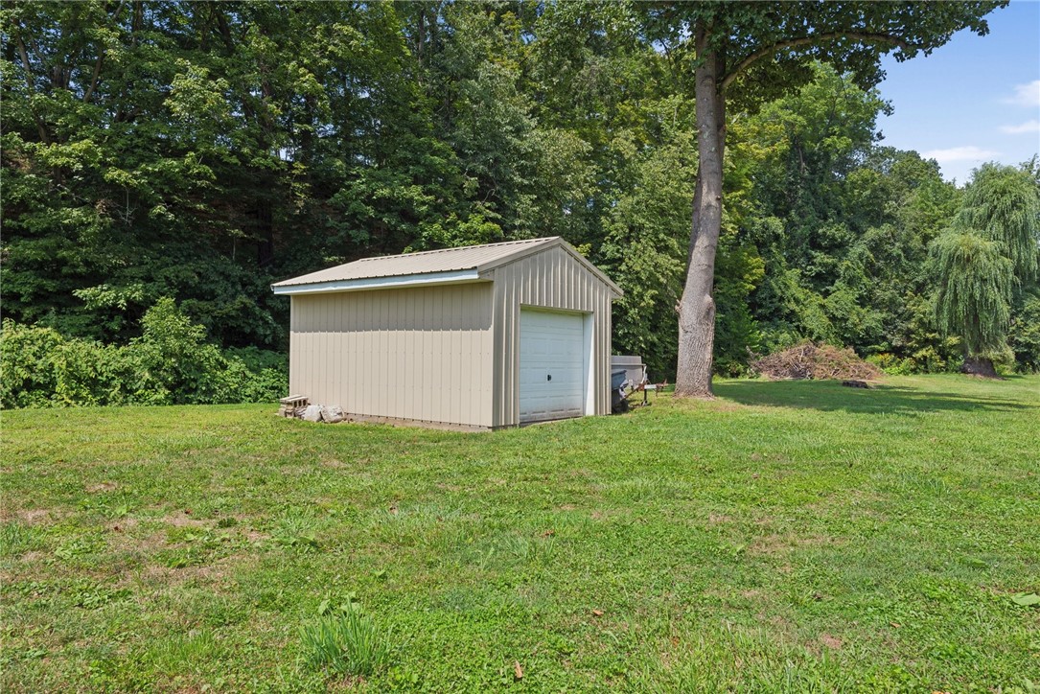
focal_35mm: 24
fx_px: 693
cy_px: 347
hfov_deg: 73.7
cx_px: 520
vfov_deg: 53.2
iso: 80
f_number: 11
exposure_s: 1/400
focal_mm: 24
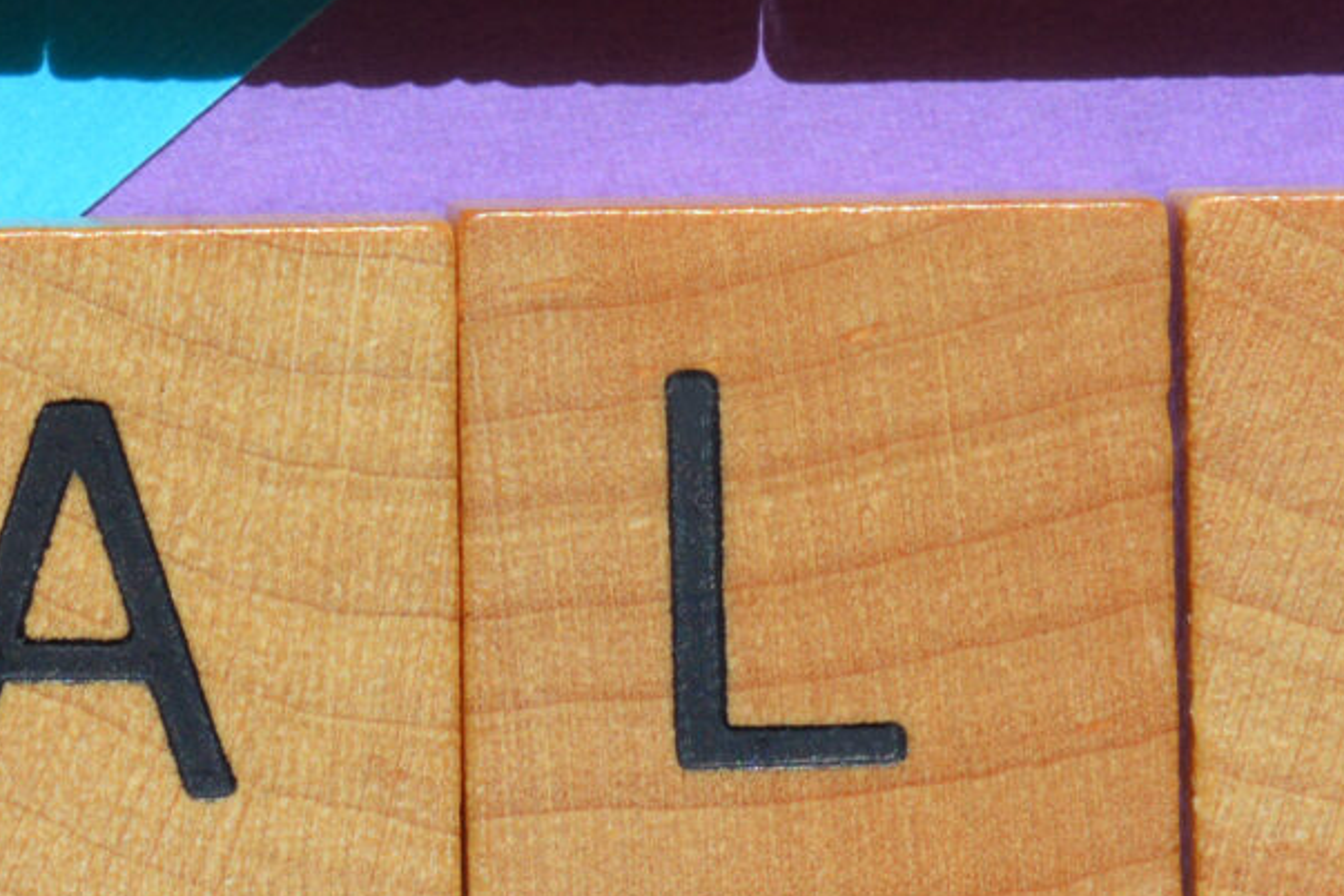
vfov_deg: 4.1
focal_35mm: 331
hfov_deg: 6.2
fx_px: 12356
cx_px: -51
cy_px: -505
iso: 100
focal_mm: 52
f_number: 9
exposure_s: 1/320
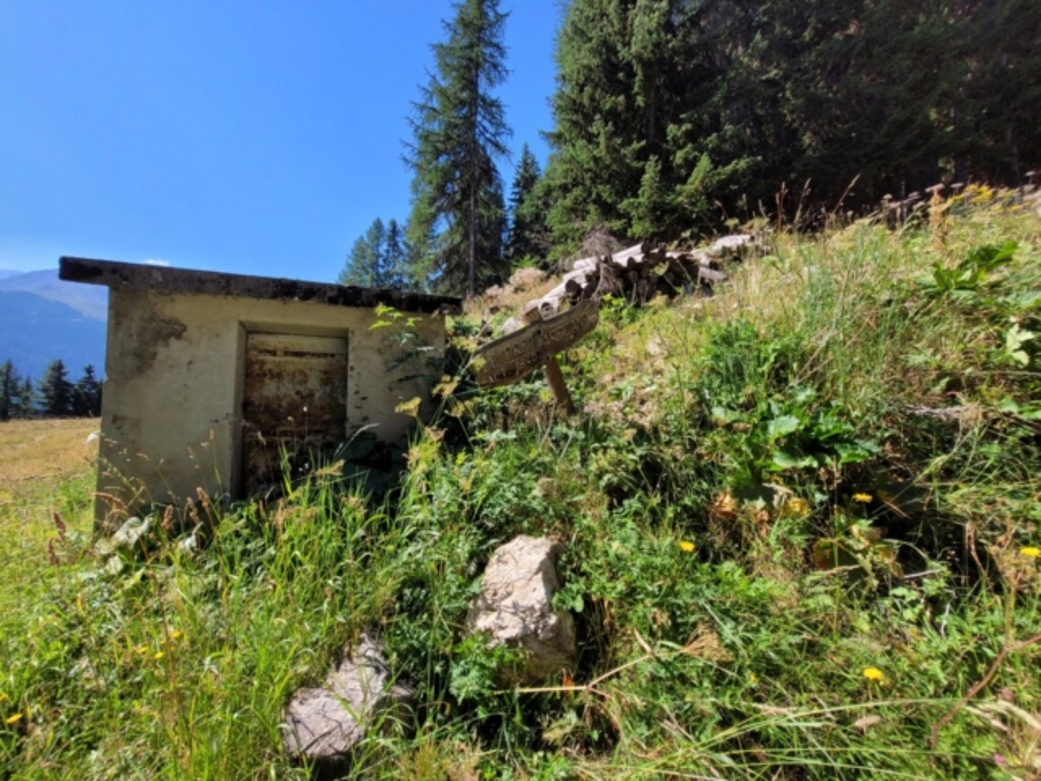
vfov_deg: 89.9
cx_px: 520
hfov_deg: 106.2
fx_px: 391
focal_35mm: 13
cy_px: 390
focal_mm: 1.74
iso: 40
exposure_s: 1/992
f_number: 2.2
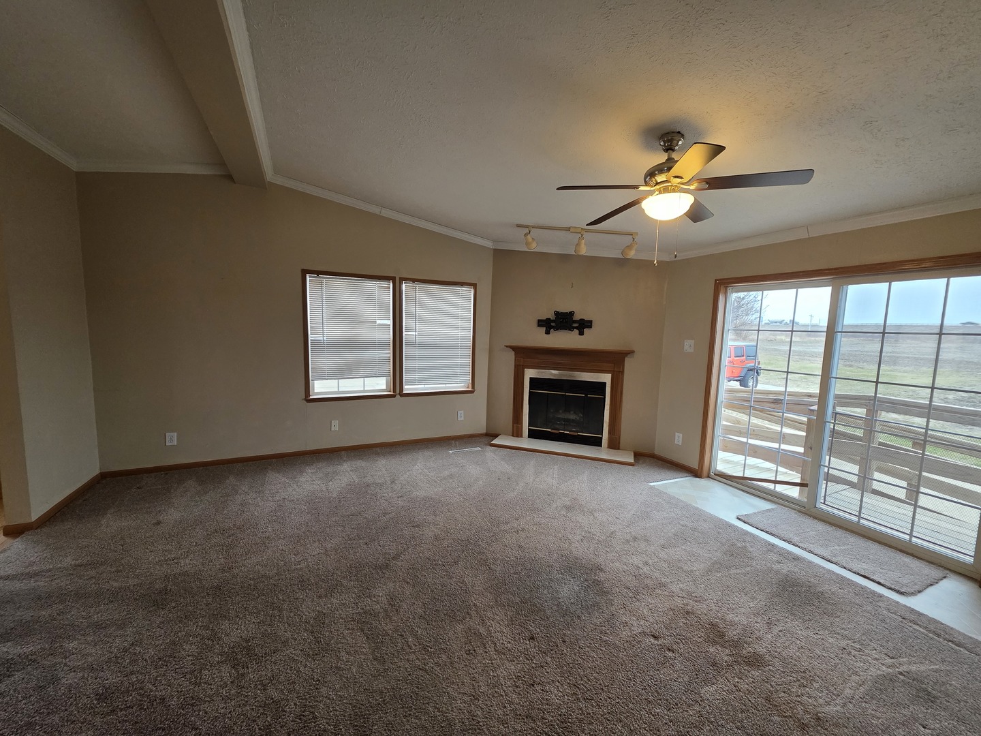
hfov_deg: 106.2
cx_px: 490
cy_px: 368
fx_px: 368
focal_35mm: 13
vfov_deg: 89.9
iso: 200
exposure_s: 1/120
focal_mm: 2.2
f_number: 1.9
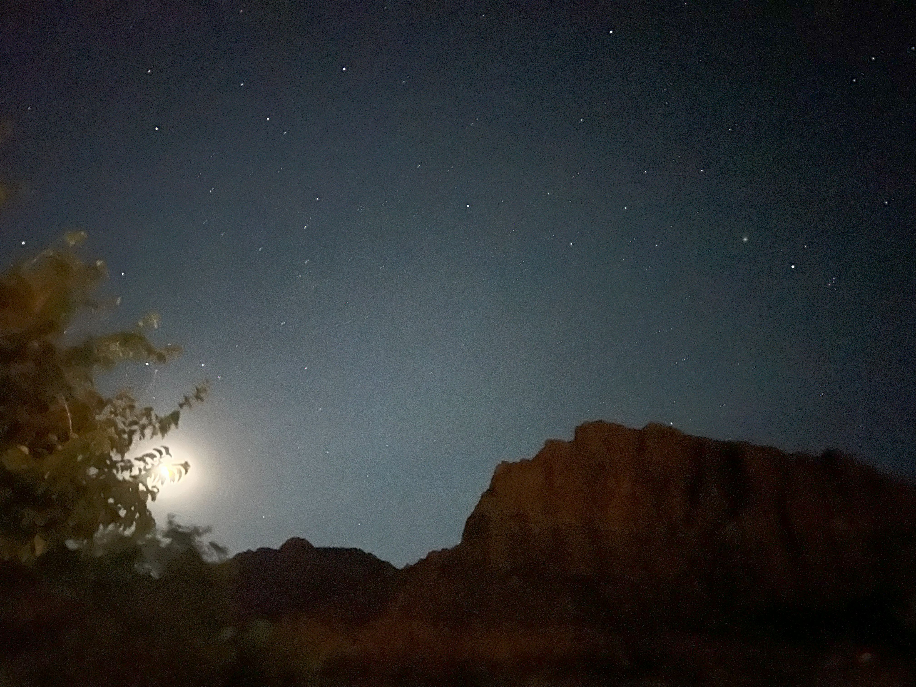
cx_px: 458
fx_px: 688
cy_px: 344
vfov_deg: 53.1
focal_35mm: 26
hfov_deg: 67.3
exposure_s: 1
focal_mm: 5.7
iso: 10000
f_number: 1.5
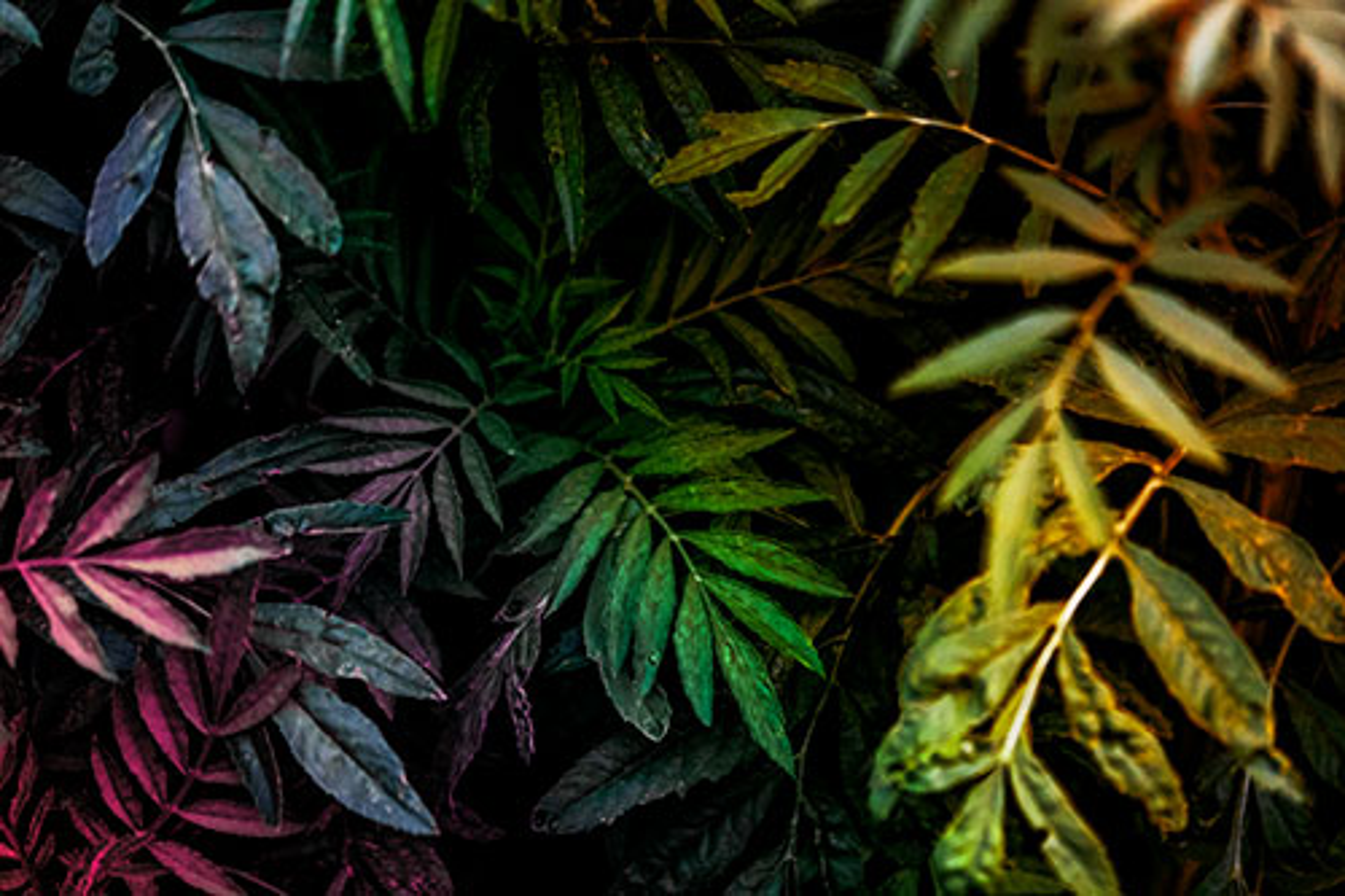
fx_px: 7843
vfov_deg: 6.5
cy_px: 448
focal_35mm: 210
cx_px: 672
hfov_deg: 9.8
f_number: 6
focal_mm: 210
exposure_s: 1/250
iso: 3200
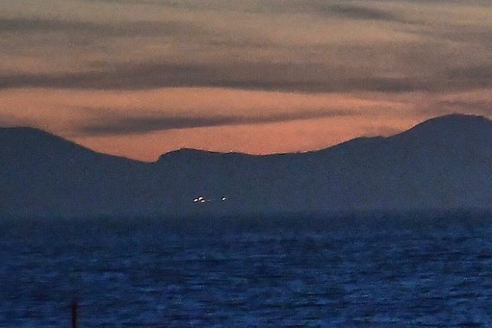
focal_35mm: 526
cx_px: 976
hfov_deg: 3.9
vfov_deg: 2.6
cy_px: 81
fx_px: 7190
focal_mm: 75
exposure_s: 1/4
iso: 3200
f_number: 5
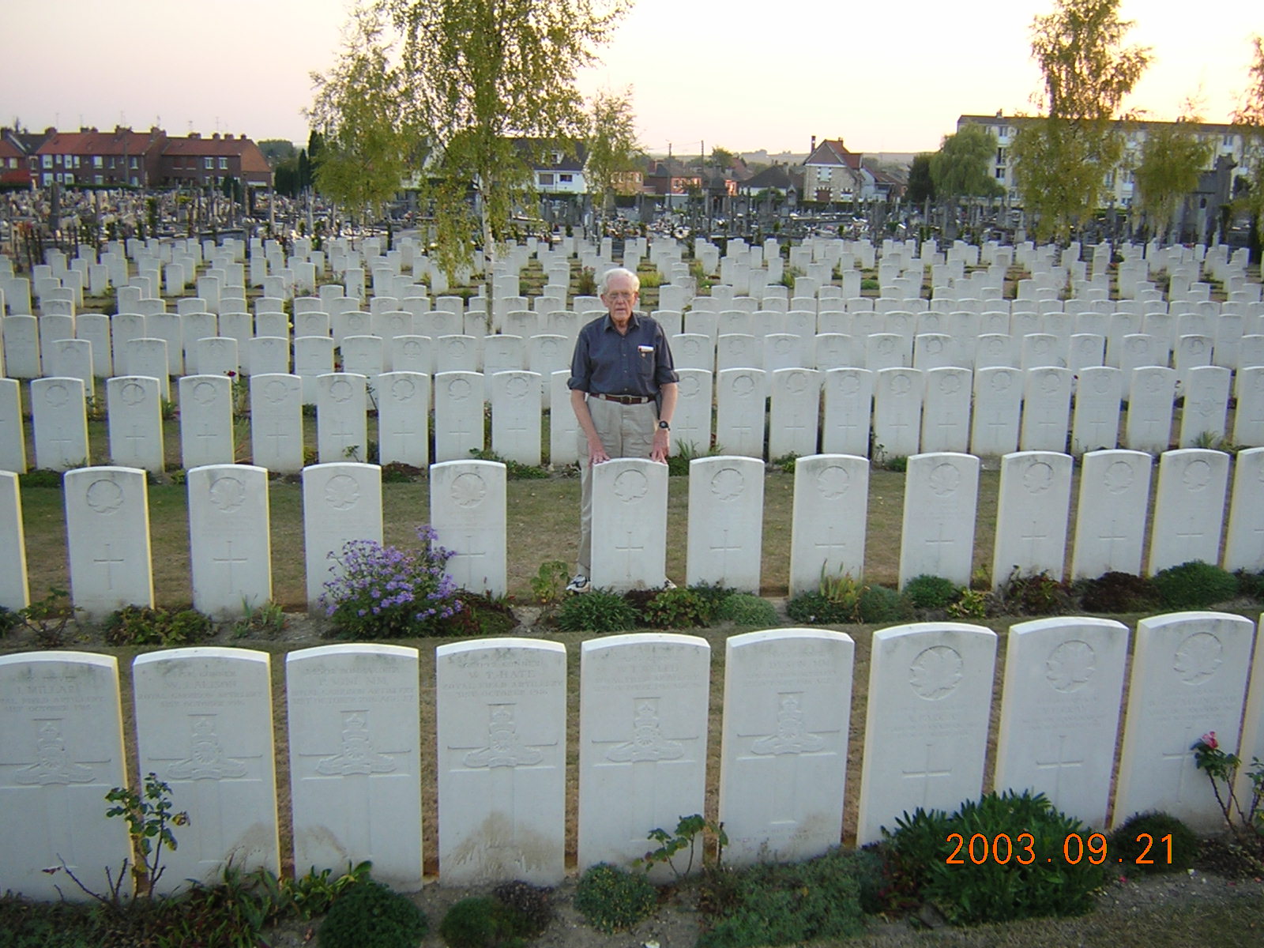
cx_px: 632
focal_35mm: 36
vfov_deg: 39.7
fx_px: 1315
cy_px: 474
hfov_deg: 51.4
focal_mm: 4.7
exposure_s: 1/33.5
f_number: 2.6
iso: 100
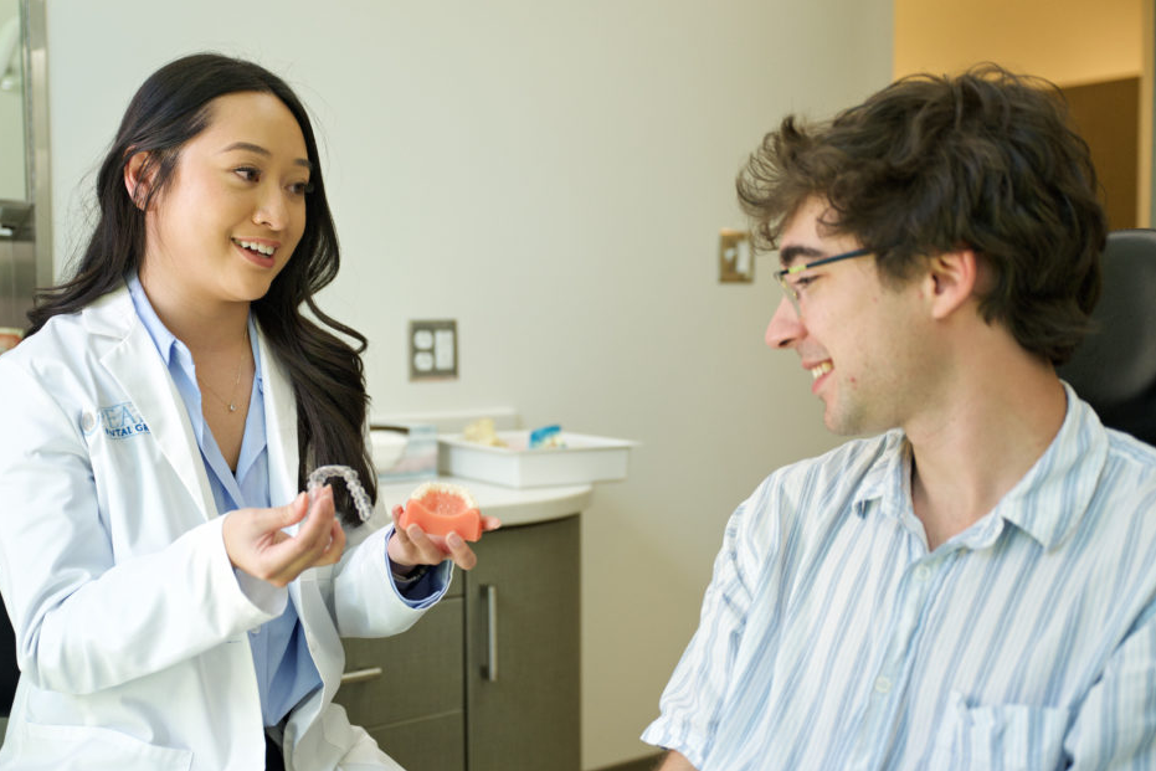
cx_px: 529
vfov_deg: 30.5
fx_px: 1413
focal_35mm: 44
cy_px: 422
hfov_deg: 44.5
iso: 800
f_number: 2.8
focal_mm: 40
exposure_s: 1/500
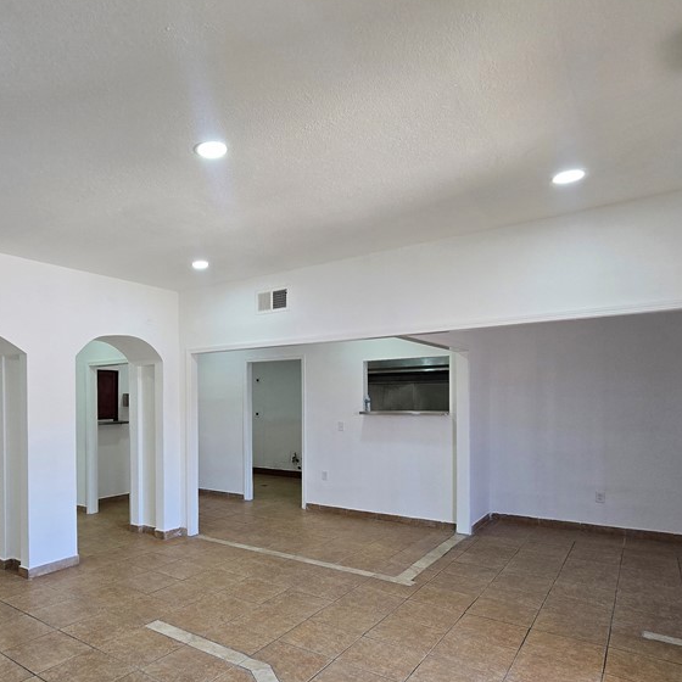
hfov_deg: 69.2
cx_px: 206
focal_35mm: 21
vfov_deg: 71.3
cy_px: 412
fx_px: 468
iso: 100
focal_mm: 2.2
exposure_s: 1/60
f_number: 2.2
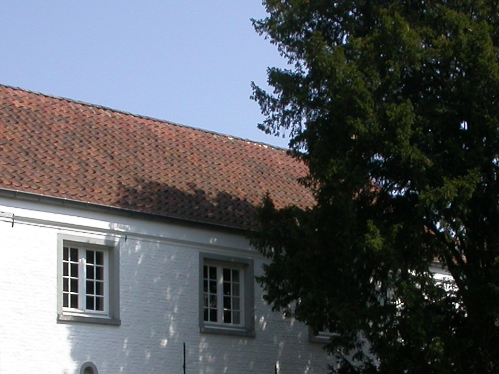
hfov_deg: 21.3
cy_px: 337
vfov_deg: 15.9
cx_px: 273
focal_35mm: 92
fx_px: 1327
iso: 100
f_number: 6.7
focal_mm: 7.85
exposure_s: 1/350
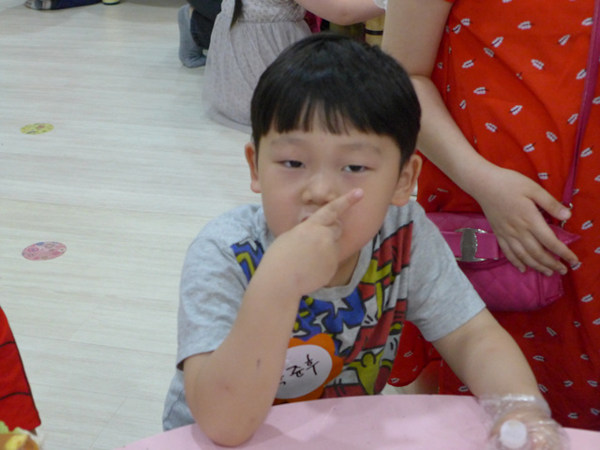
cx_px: 300
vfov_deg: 22.6
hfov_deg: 29.8
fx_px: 1127
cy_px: 225
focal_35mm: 65
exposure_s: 1/400
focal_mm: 12.8
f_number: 2
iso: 1000
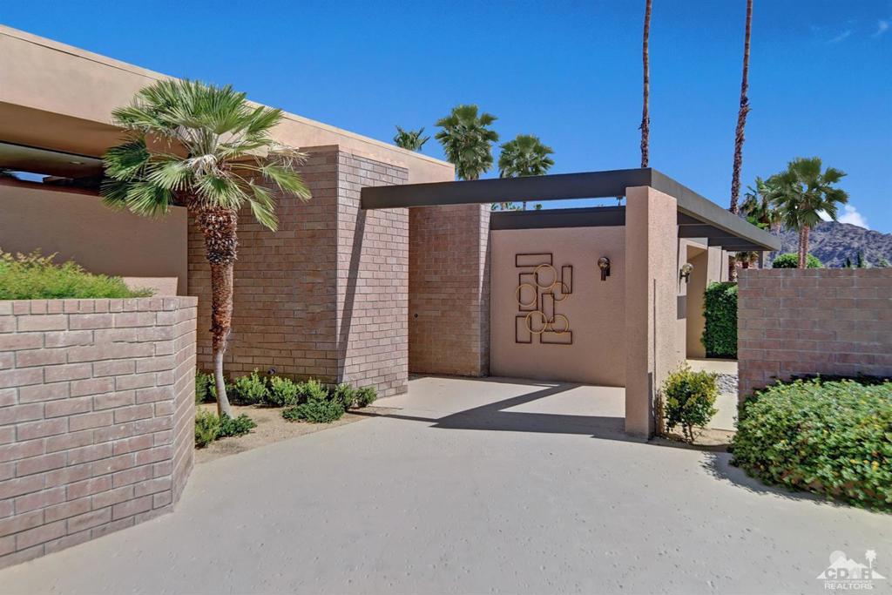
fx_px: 768
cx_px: 446
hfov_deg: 60.3
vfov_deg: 42.3
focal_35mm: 31
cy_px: 298
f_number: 8
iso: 80
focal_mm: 31
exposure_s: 1/250
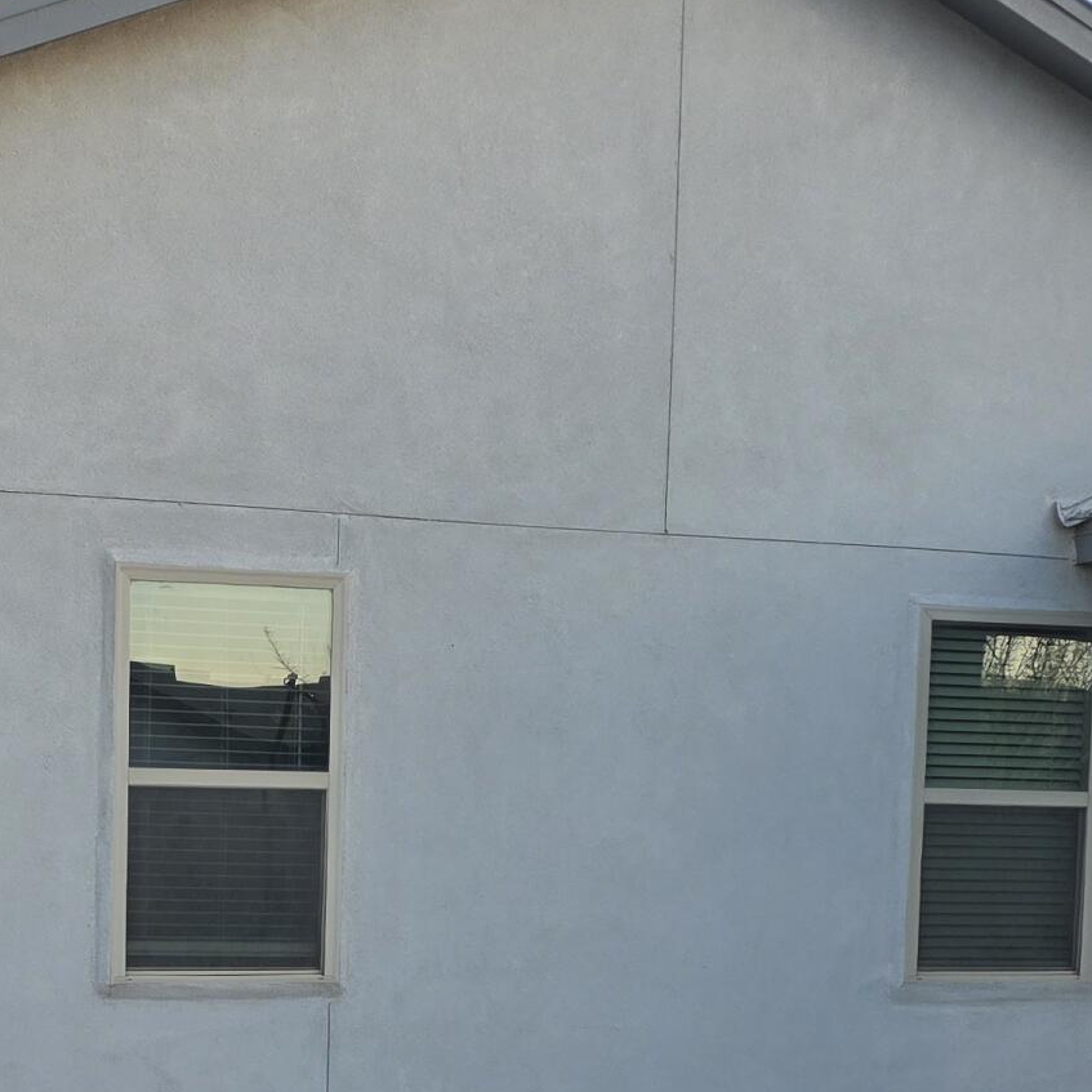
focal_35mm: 72
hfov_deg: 23.7
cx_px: 264
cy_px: 1009
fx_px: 2570
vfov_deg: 23.3
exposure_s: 1/359
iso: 32
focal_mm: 6.3
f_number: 1.7
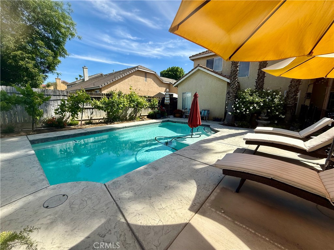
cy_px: 125
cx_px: 167
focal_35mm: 14
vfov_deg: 85.7
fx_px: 135
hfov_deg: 102.1
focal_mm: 2.22
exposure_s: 1/1613
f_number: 2.2
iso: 50
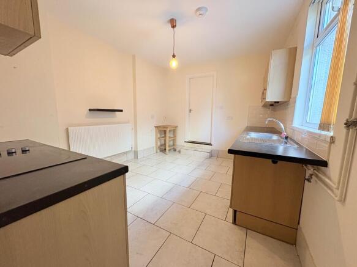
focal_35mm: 14
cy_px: 134
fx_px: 144
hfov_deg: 102.1
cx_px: 178
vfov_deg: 85.7
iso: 200
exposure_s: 1/50
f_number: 2.2
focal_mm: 2.22
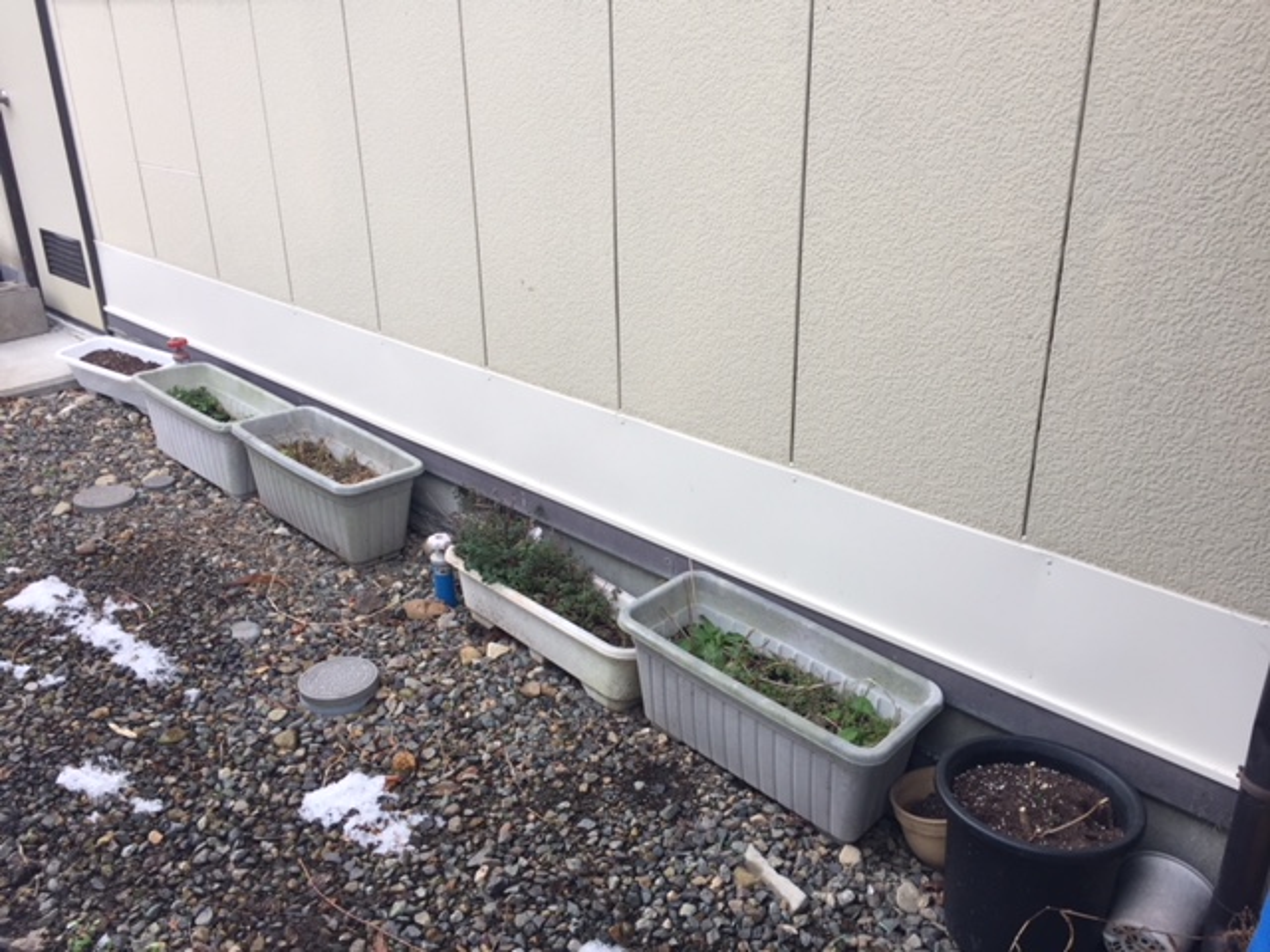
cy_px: 476
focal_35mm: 29
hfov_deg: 61.7
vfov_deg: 48.2
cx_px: 635
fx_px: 1064
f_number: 2.2
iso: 32
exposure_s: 1/133
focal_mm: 4.15
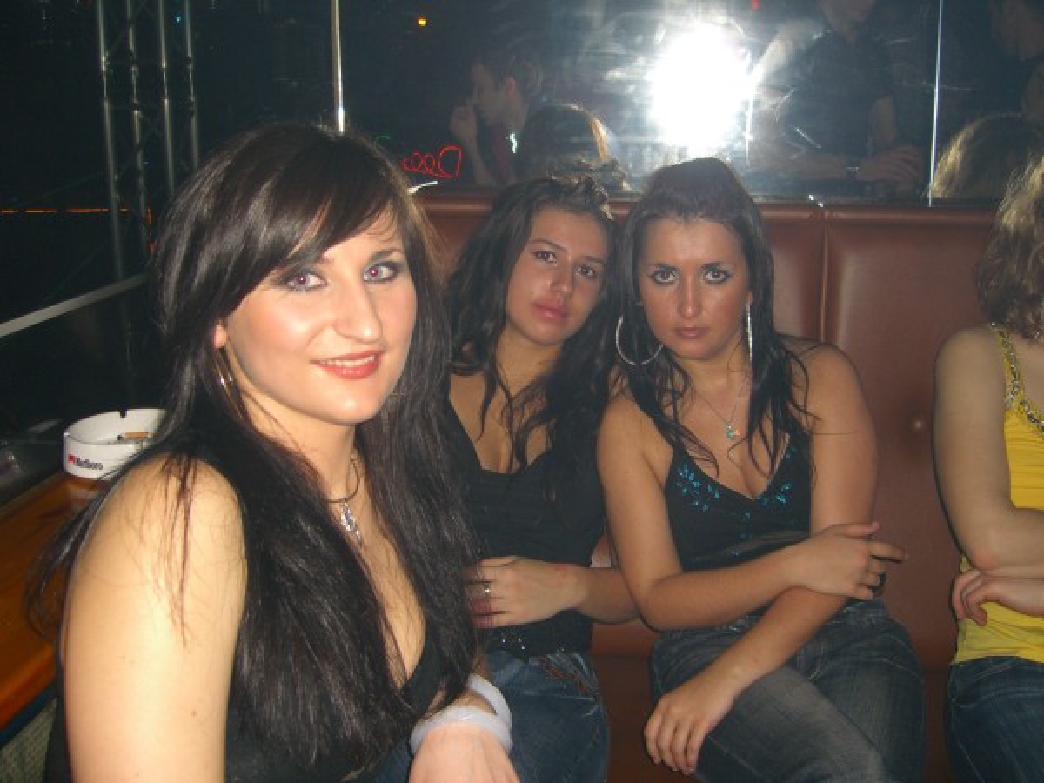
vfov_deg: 37.7
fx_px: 1146
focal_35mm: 38
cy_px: 392
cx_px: 522
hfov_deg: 49.0
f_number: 2.8
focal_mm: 7.9
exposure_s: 1/60
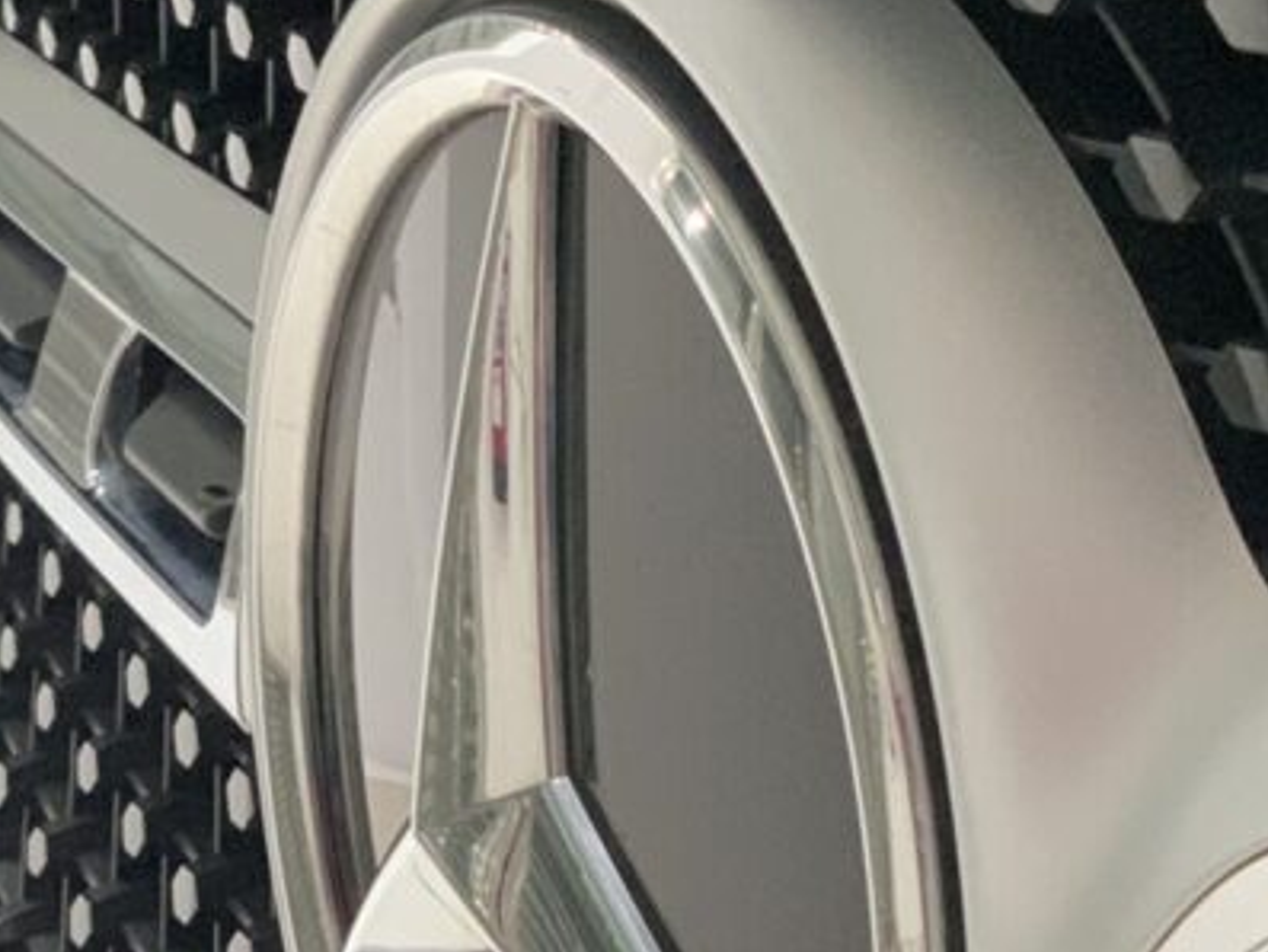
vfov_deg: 9.5
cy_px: 450
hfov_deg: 12.4
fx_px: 5753
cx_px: 1351
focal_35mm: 157
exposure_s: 1/33
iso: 400
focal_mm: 6
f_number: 2.4
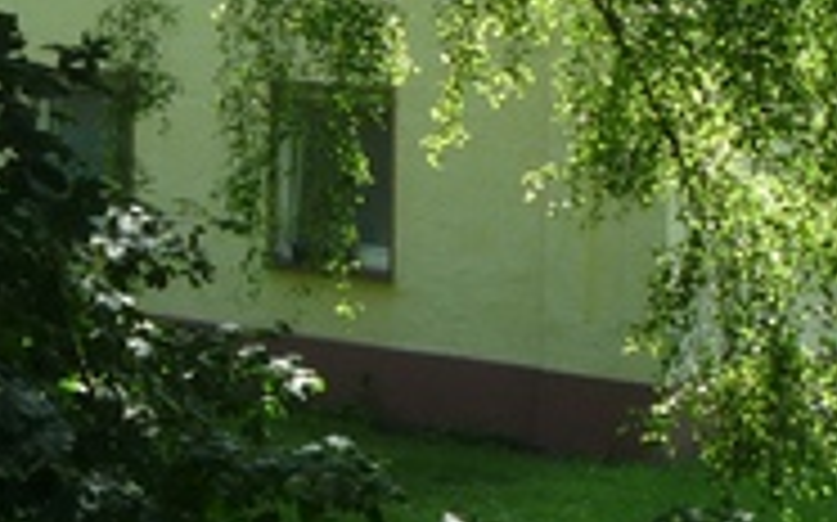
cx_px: 410
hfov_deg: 16.6
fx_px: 2872
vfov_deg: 10.1
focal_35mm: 126
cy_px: -220
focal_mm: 5.8
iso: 100
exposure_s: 1/125
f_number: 4
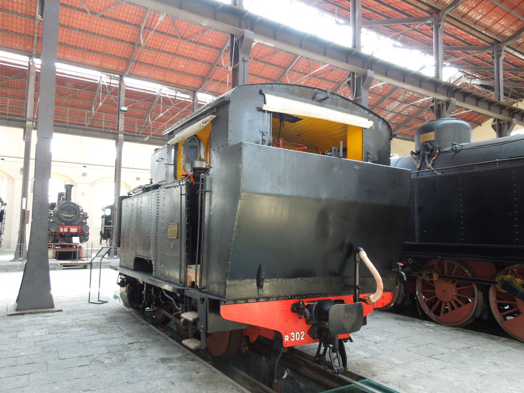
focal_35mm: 25
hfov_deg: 69.4
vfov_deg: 54.9
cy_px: 196
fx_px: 378
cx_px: 262
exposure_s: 1/30
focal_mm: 4.5
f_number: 3.3
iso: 250
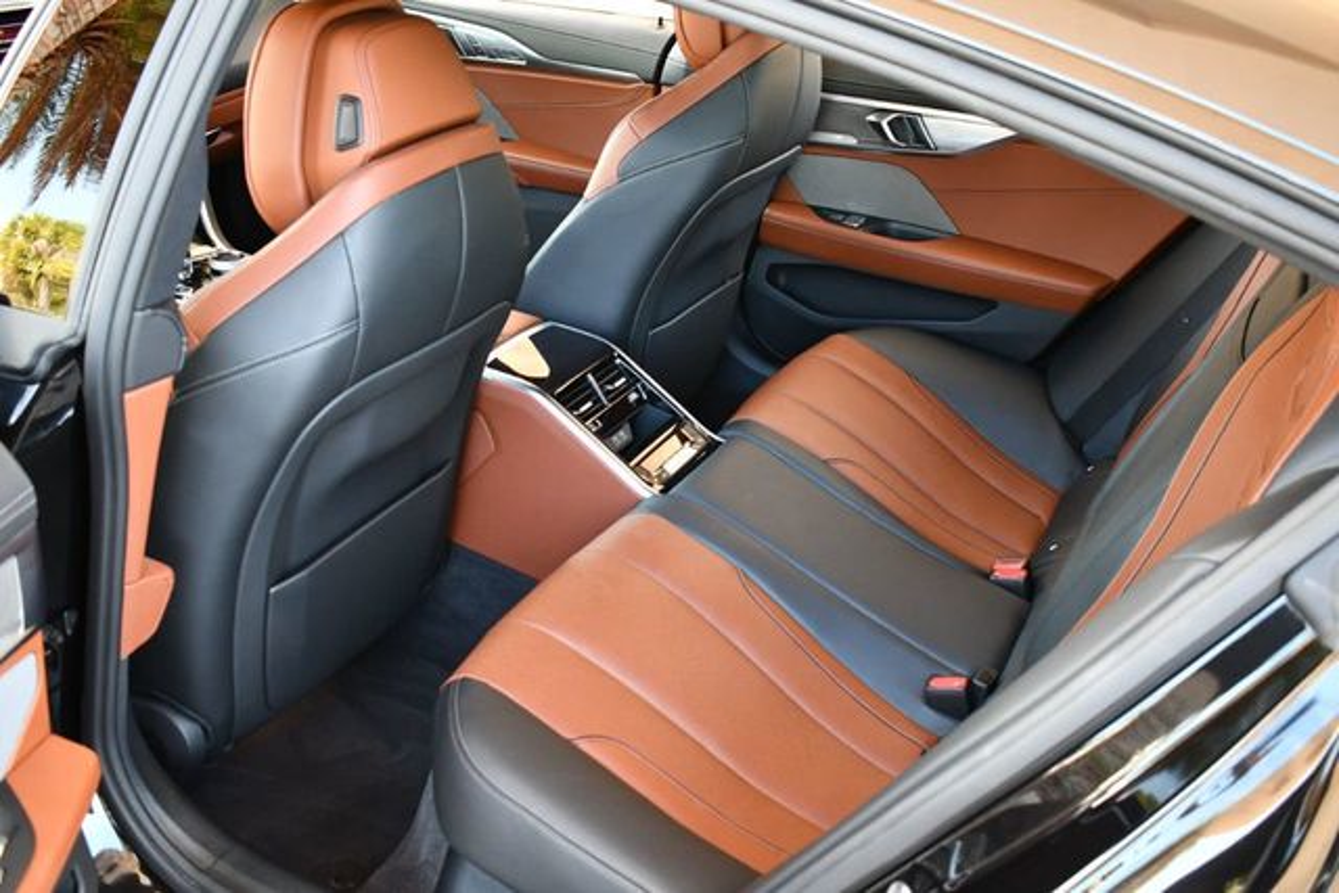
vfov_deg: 36.9
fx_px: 1339
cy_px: 446
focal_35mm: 36
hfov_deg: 53.1
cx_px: 670
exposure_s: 1/125
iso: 1250
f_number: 3.5
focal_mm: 18
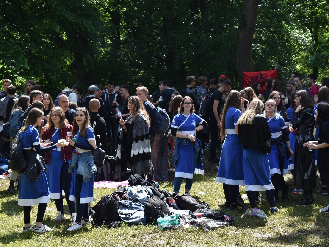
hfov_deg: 21.9
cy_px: 124
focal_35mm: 90
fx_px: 851
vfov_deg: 16.5
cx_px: 174
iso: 200
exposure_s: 1/250
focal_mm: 55
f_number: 7.1
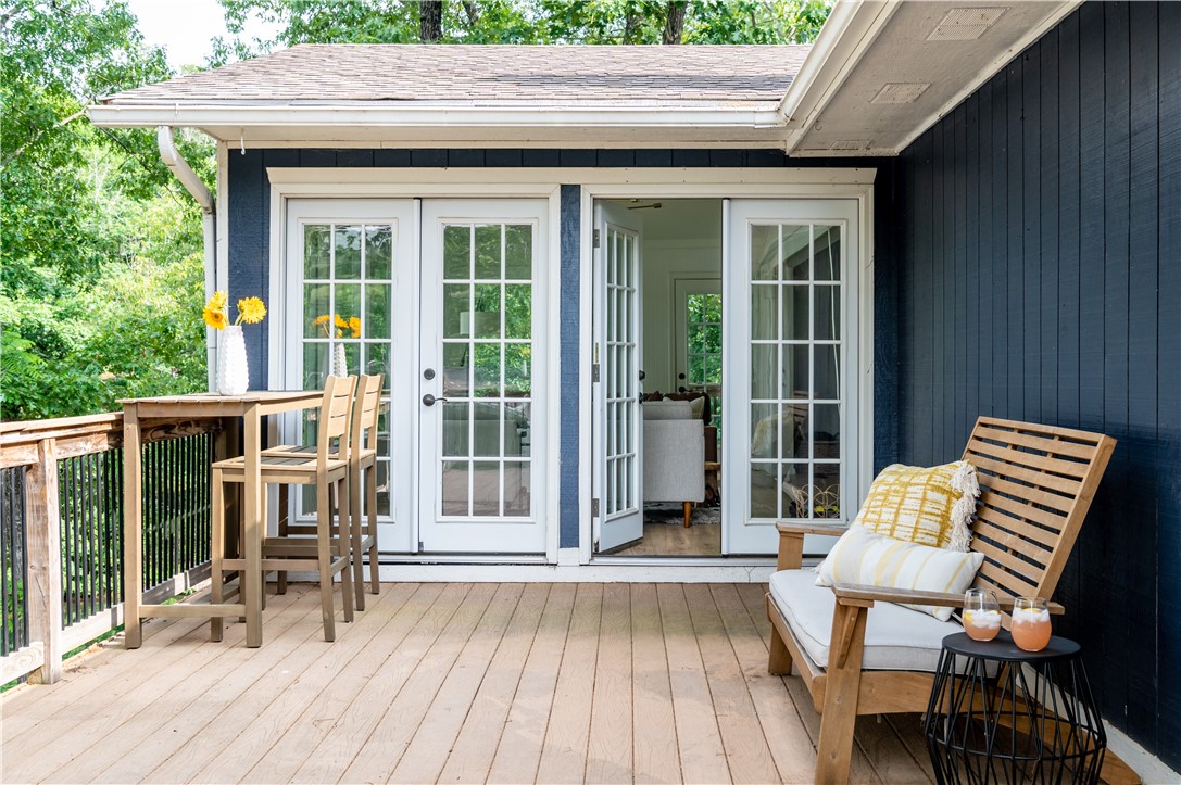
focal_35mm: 38
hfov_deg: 50.7
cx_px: 590
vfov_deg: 35.0
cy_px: 392
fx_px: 1246
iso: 800
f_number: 7.1
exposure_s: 1/320
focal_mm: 38
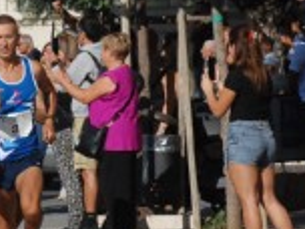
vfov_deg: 3.3
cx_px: -126
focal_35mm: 457
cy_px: 116
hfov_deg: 4.3
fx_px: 4027
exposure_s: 1/2000
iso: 1000
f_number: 9
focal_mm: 80
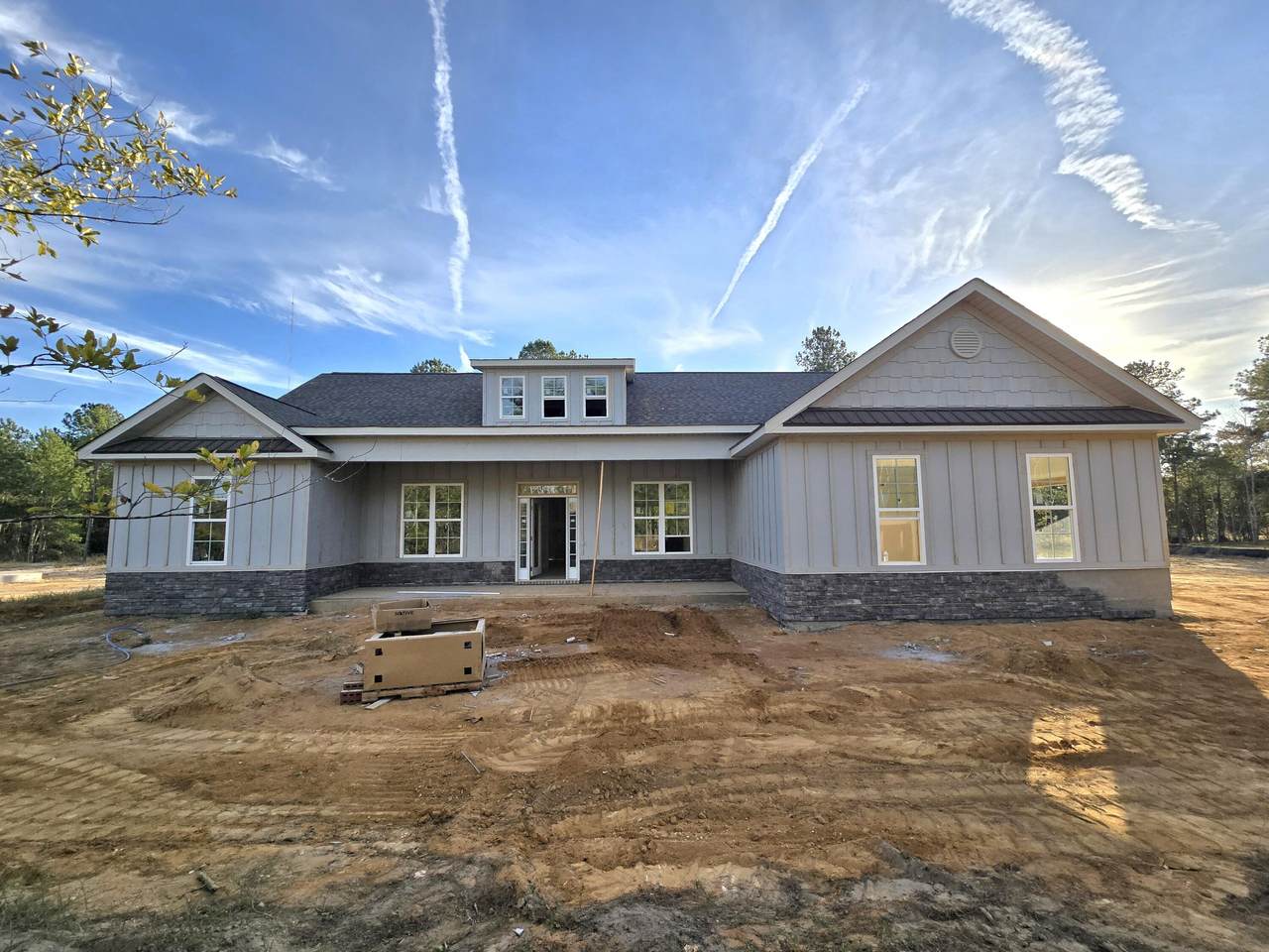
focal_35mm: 13
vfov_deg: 89.9
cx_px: 634
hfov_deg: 106.2
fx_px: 477
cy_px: 476
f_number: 2.2
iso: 50
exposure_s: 1/2000
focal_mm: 2.2
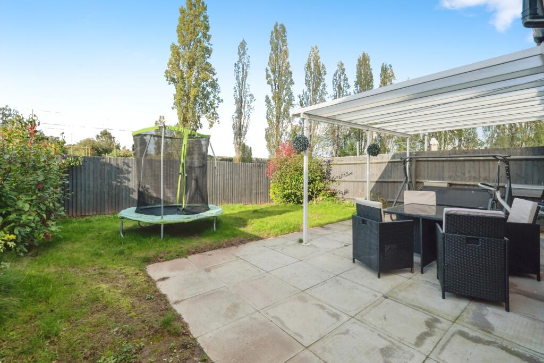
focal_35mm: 15
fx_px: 227
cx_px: 272
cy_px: 182
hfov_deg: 100.4
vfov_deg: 77.3
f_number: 4
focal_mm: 10
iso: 200
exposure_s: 1/500
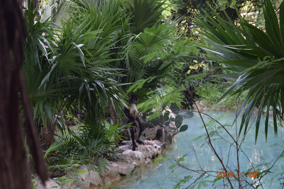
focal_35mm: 82
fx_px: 651
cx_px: 142
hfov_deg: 24.6
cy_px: 94
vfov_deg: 16.5
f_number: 5.6
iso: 400
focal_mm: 55
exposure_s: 1/60
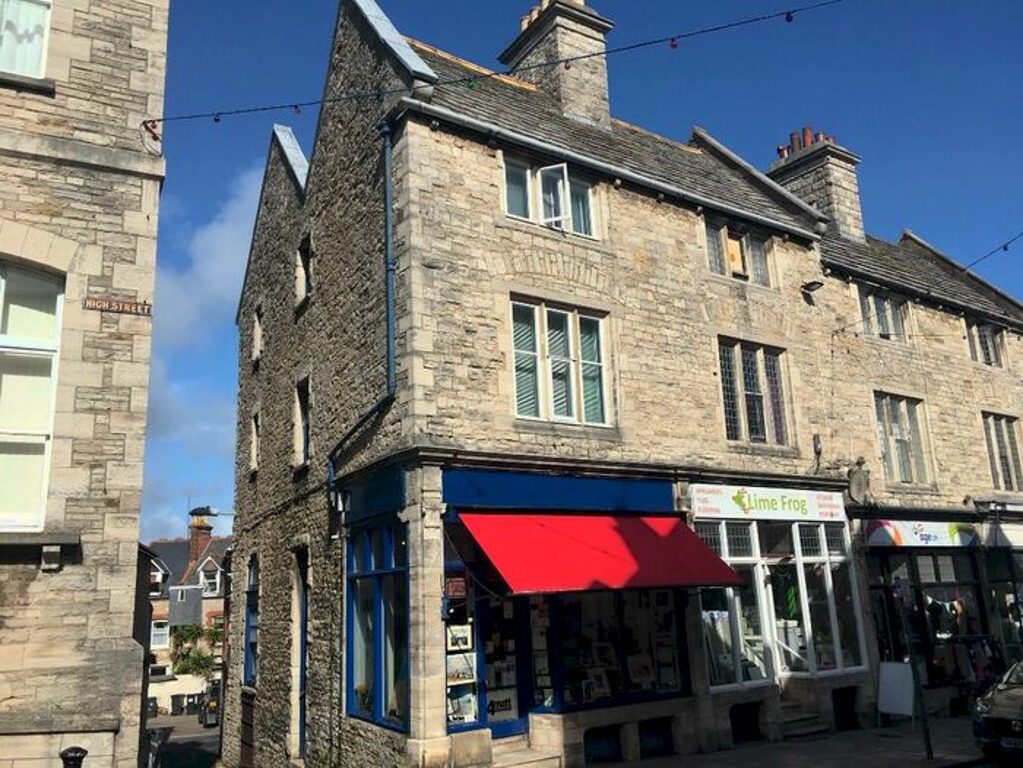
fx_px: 857
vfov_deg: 48.2
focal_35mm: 29
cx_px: 512
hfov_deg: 61.7
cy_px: 384
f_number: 2.2
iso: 25
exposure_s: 1/2262
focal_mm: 4.15
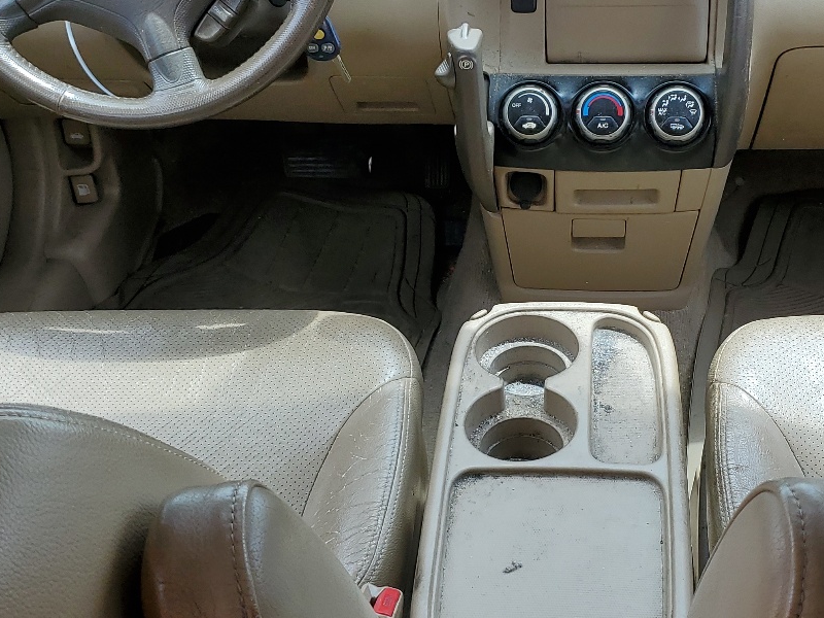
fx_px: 1238
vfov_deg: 28.0
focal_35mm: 52
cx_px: 522
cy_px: 272
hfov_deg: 36.6
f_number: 1.5
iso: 50
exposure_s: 1/909
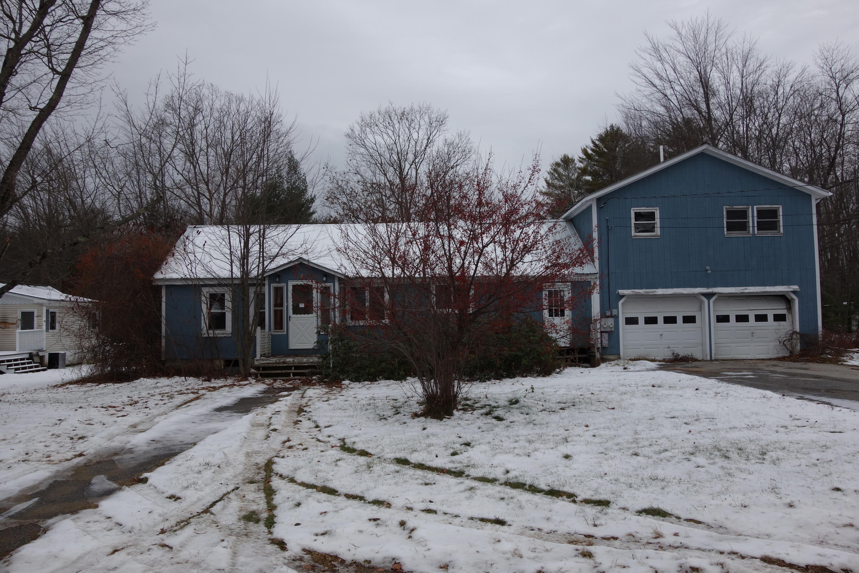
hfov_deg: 65.5
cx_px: 430
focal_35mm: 28
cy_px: 286
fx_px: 668
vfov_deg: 46.4
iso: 125
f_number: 4.5
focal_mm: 10.4
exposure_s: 1/100
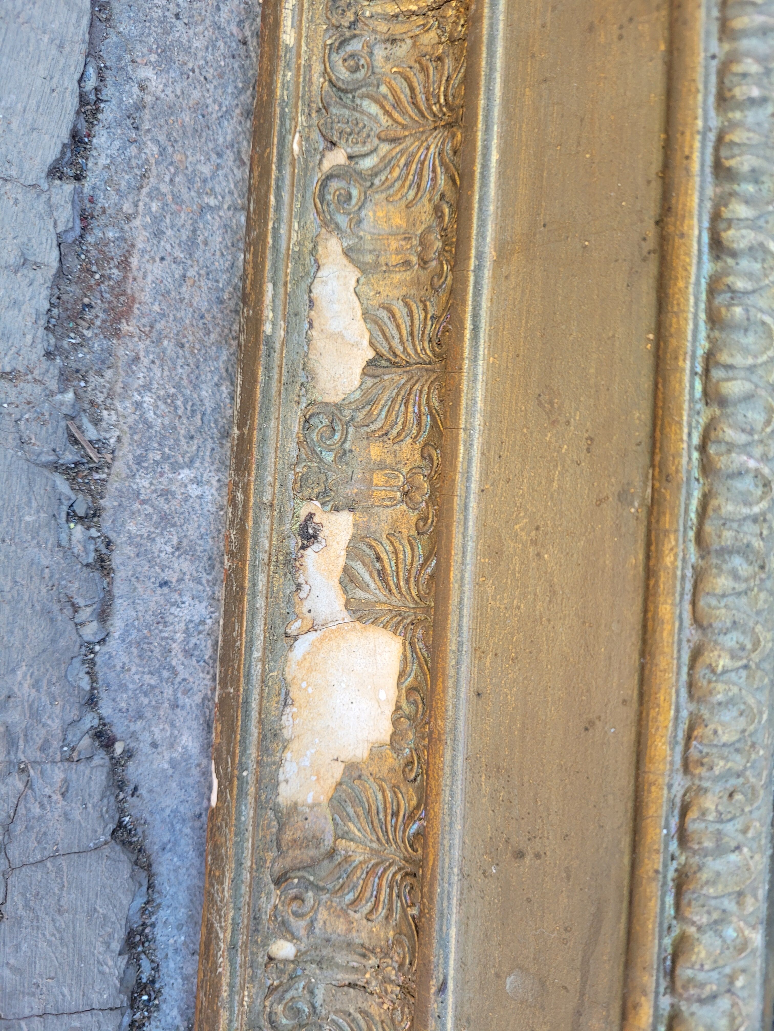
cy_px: 516
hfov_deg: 53.1
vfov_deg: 67.3
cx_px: 387
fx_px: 775
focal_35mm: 26
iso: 100
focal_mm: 5.4
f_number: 1.8
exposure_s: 1/100
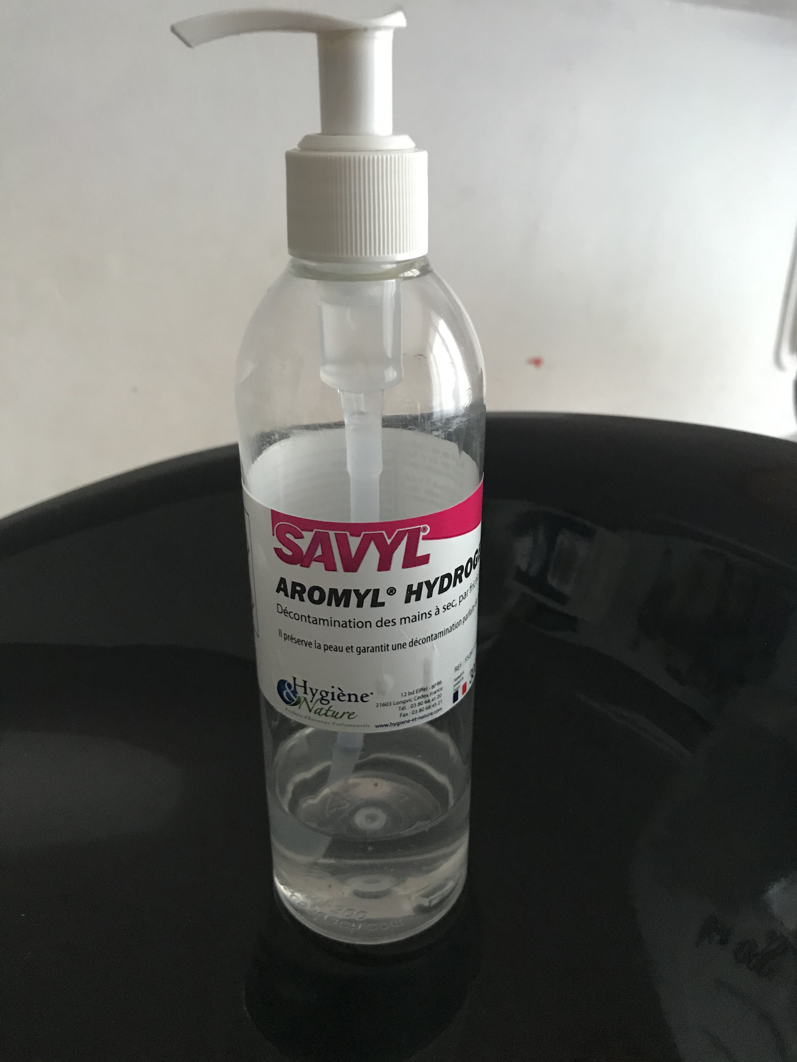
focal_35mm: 28
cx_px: 398
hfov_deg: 49.7
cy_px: 531
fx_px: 860
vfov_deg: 63.4
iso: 100
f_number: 1.8
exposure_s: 1/13
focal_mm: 3.99
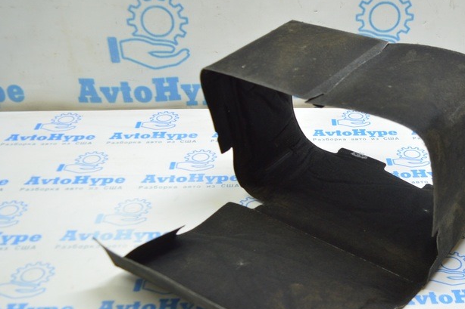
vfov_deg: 26.9
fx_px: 646
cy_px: 188
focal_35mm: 50
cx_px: 327
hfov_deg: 38.9
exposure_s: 1/40
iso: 400
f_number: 3.5
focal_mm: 20
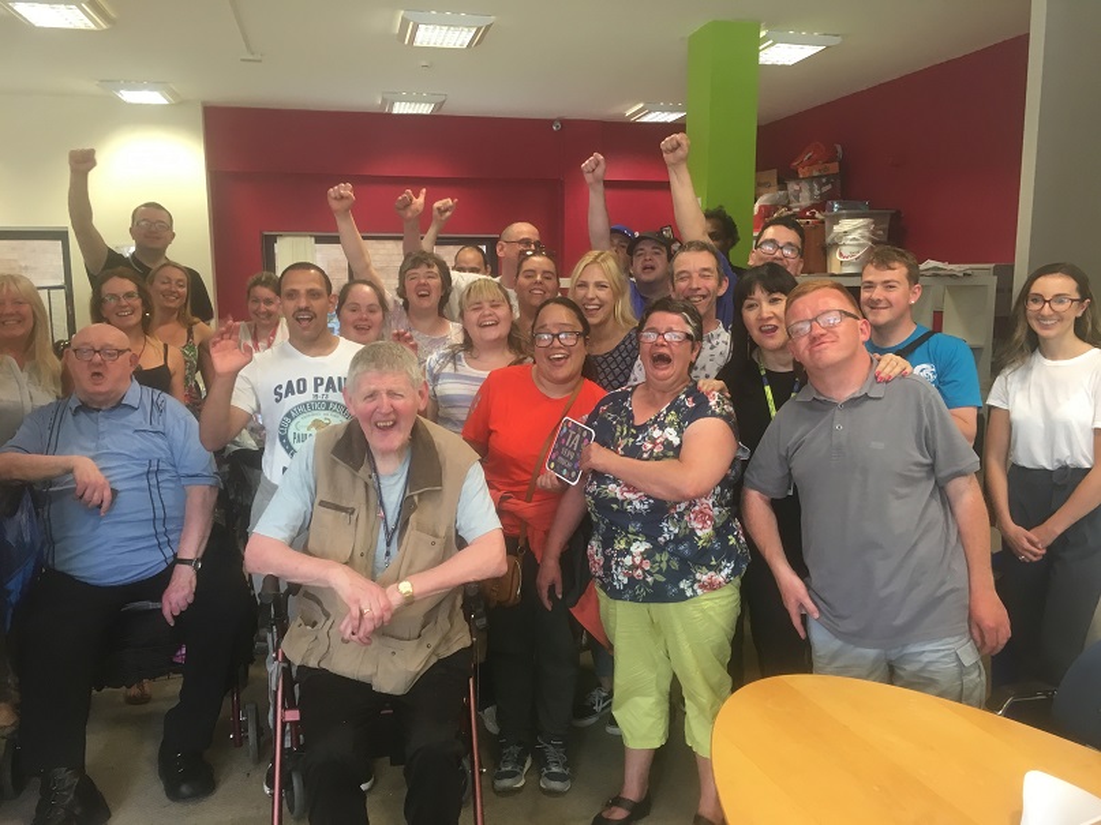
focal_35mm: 29
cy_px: 412
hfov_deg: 61.7
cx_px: 550
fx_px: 922
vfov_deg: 48.2
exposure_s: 1/33
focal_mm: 4.15
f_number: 2.2
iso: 100
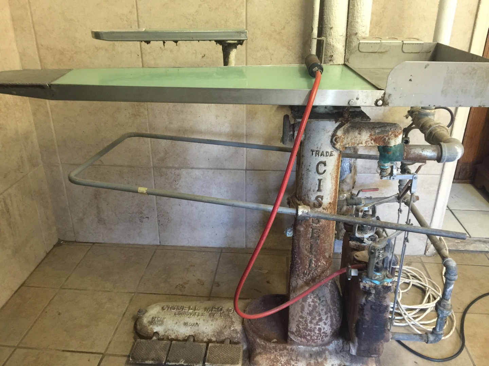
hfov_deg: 61.7
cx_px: 244
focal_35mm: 29
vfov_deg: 48.2
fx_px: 410
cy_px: 183
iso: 125
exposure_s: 1/10
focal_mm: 4.15
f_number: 2.2
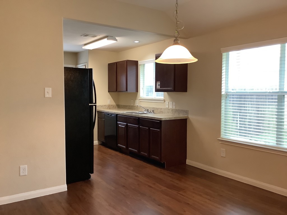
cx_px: 144
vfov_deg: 45.4
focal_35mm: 31
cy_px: 108
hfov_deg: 58.4
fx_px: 257
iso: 250
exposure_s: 1/40
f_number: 2.4
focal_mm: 3.3
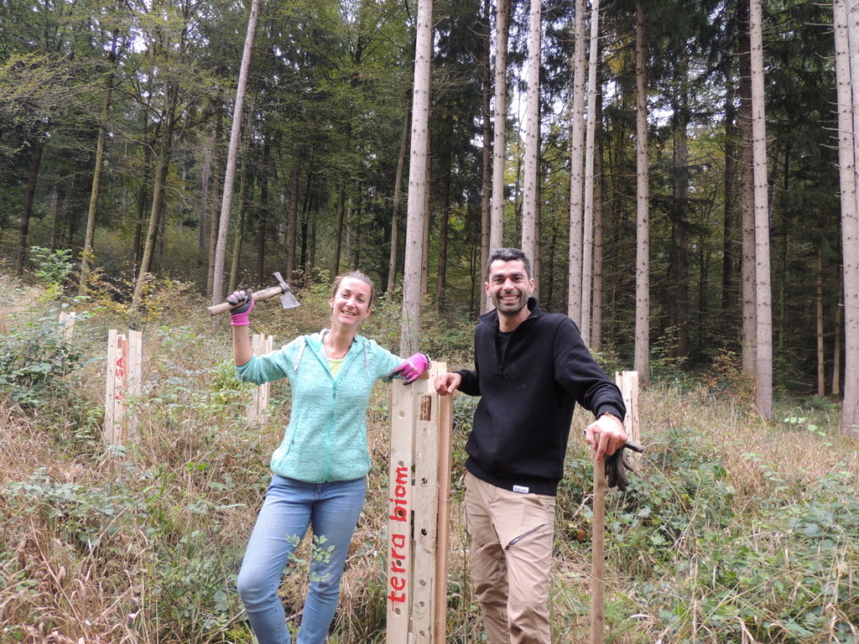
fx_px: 596
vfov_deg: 56.8
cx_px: 430
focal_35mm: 24
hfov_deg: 71.6
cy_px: 322
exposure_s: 1/50
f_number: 3
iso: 100
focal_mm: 4.3
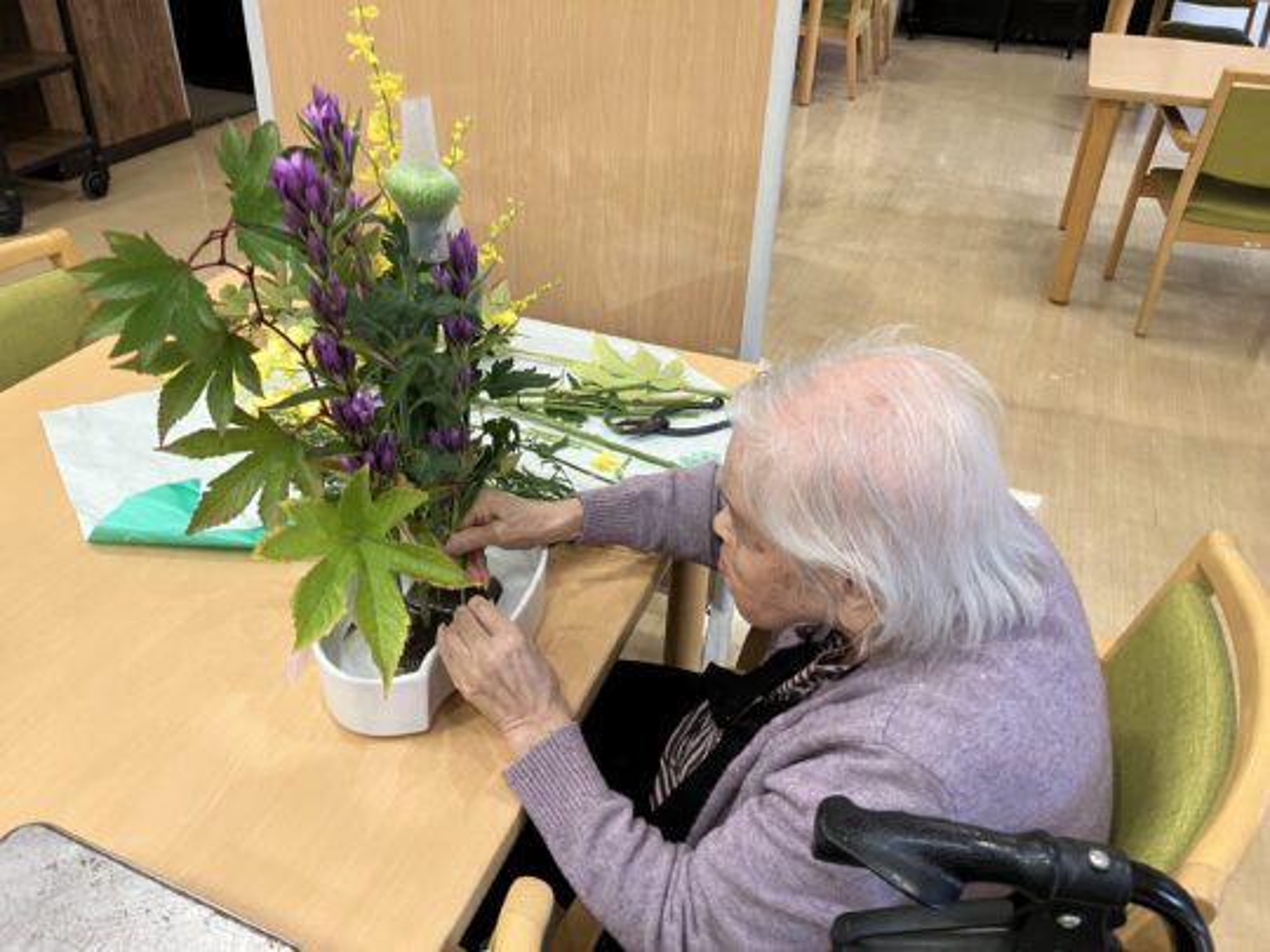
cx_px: 635
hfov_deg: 63.4
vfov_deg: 49.7
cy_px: 476
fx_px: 1027
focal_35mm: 28
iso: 160
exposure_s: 1/60
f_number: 1.8
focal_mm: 3.99
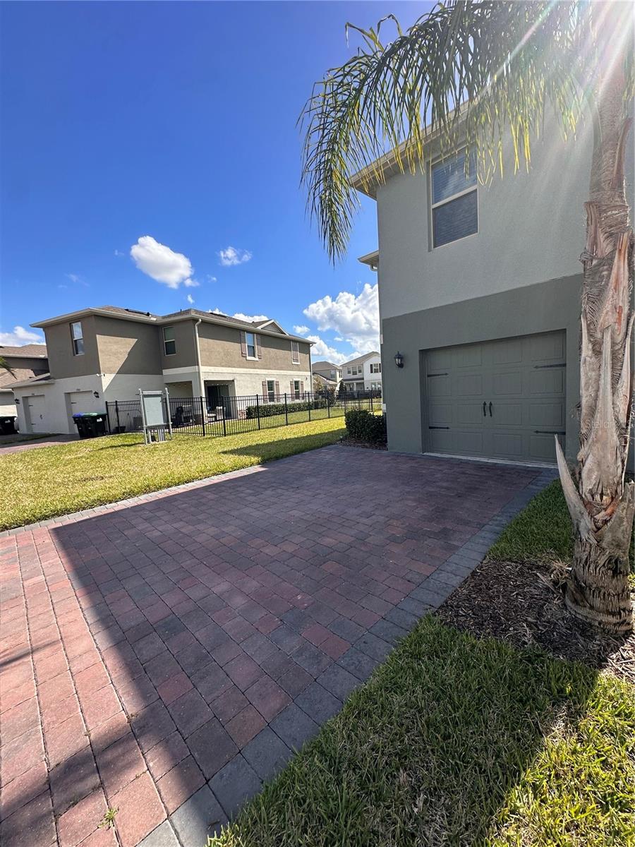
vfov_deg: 102.1
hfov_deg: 85.7
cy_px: 424
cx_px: 318
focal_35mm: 14
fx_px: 342
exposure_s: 1/1401
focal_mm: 2.22
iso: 50
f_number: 2.2
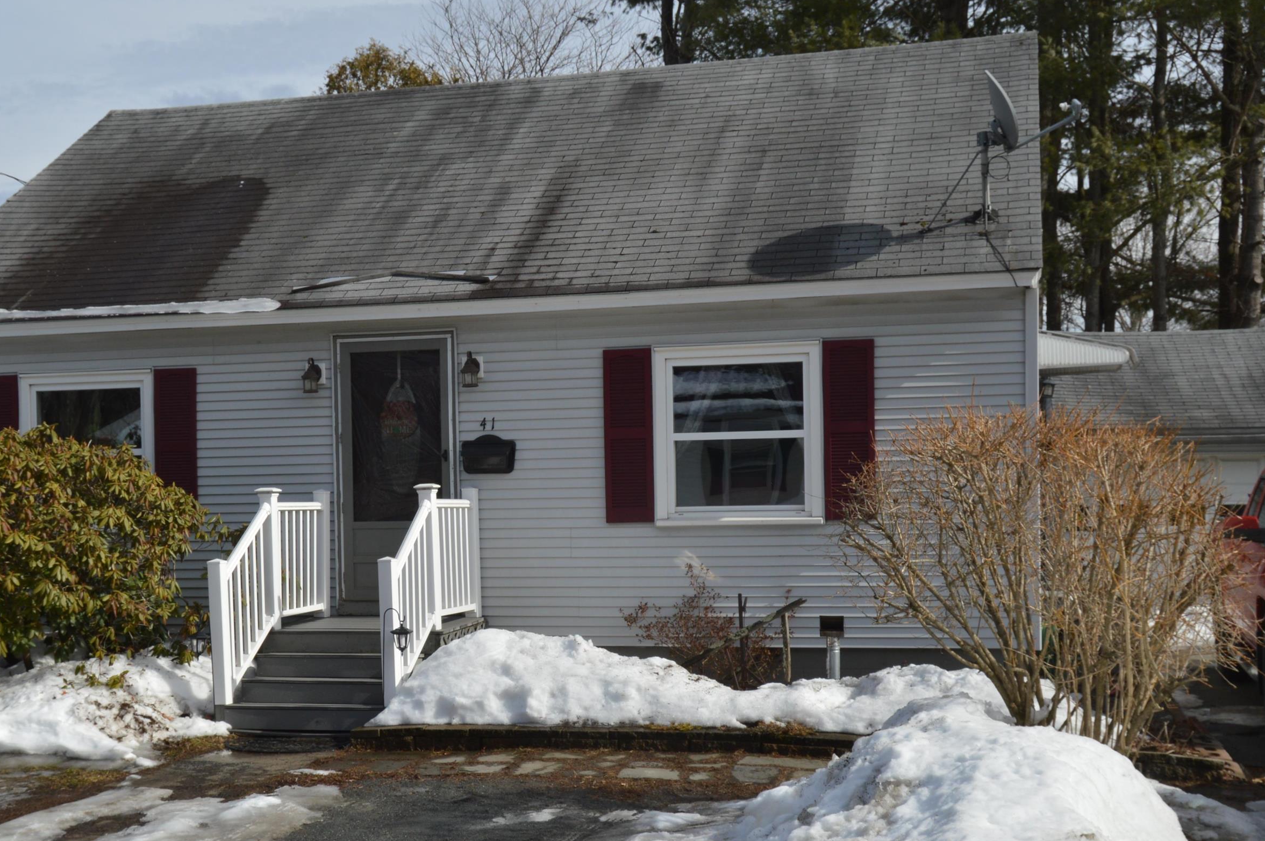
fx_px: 1650
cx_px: 547
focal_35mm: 47
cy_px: 527
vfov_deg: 28.5
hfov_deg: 41.9
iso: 200
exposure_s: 1/500
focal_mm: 24
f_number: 11
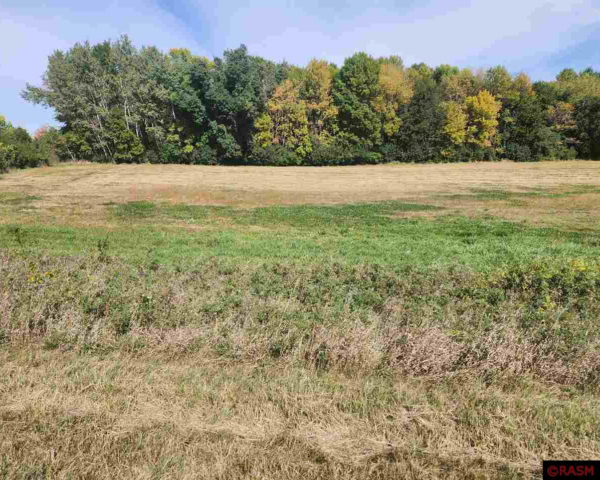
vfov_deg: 58.8
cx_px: 282
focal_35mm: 24
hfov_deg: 70.2
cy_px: 240
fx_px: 426
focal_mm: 5.4
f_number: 1.8
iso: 20
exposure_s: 1/1636
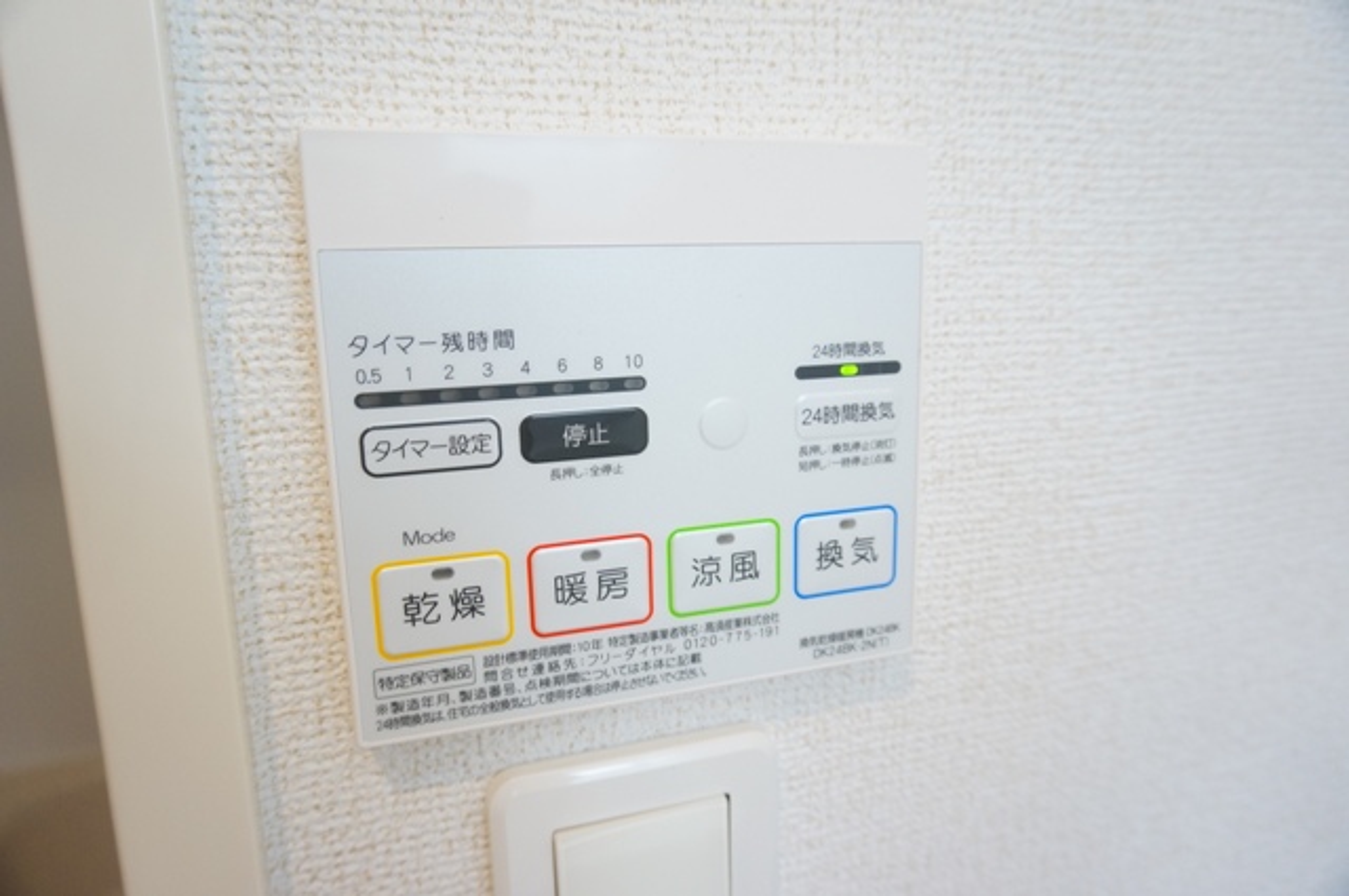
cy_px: 448
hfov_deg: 73.8
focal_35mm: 24
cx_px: 674
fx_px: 898
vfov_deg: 53.0
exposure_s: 1/60
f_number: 4
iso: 640
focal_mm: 16
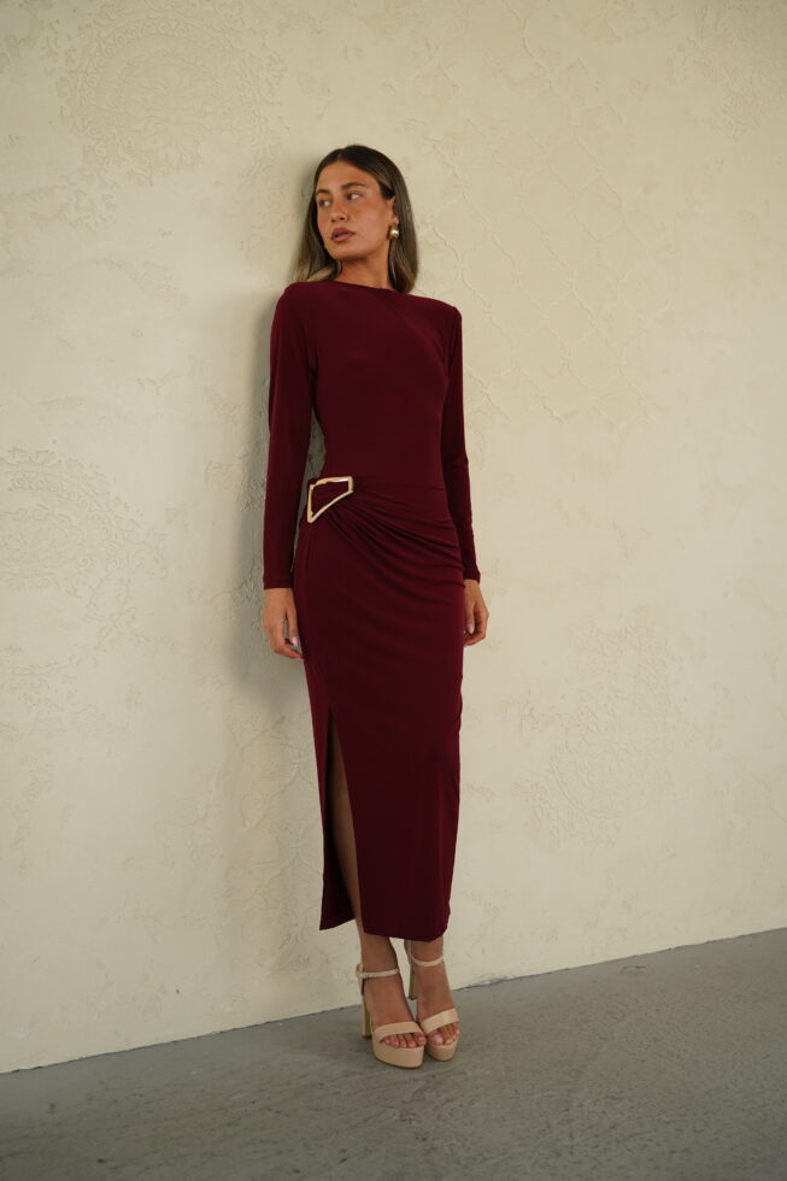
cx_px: 394
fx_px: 1319
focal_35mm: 40
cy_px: 590
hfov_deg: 33.2
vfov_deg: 48.3
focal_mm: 40.2
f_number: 3.2
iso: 640
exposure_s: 1/500
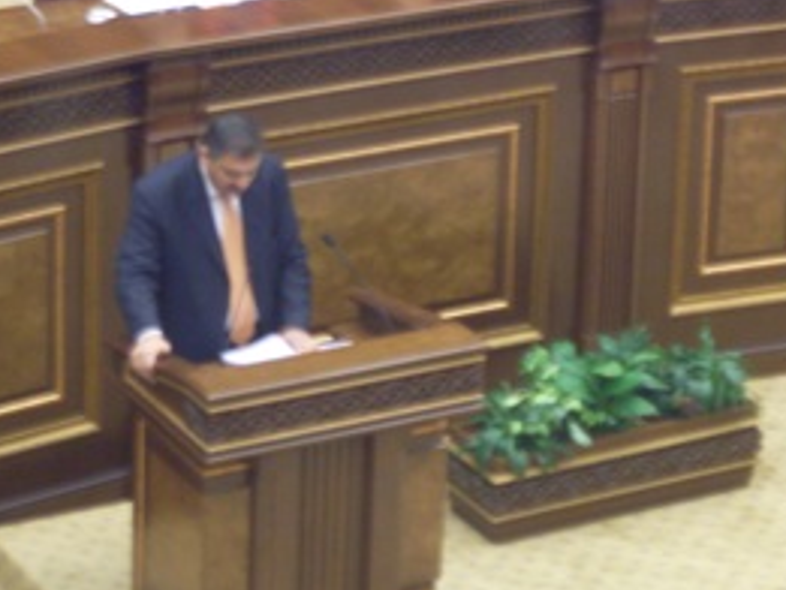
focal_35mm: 177
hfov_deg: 11.2
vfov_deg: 8.4
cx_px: 422
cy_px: 163
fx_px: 4021
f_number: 4.8
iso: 200
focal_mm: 17.1
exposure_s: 1/4
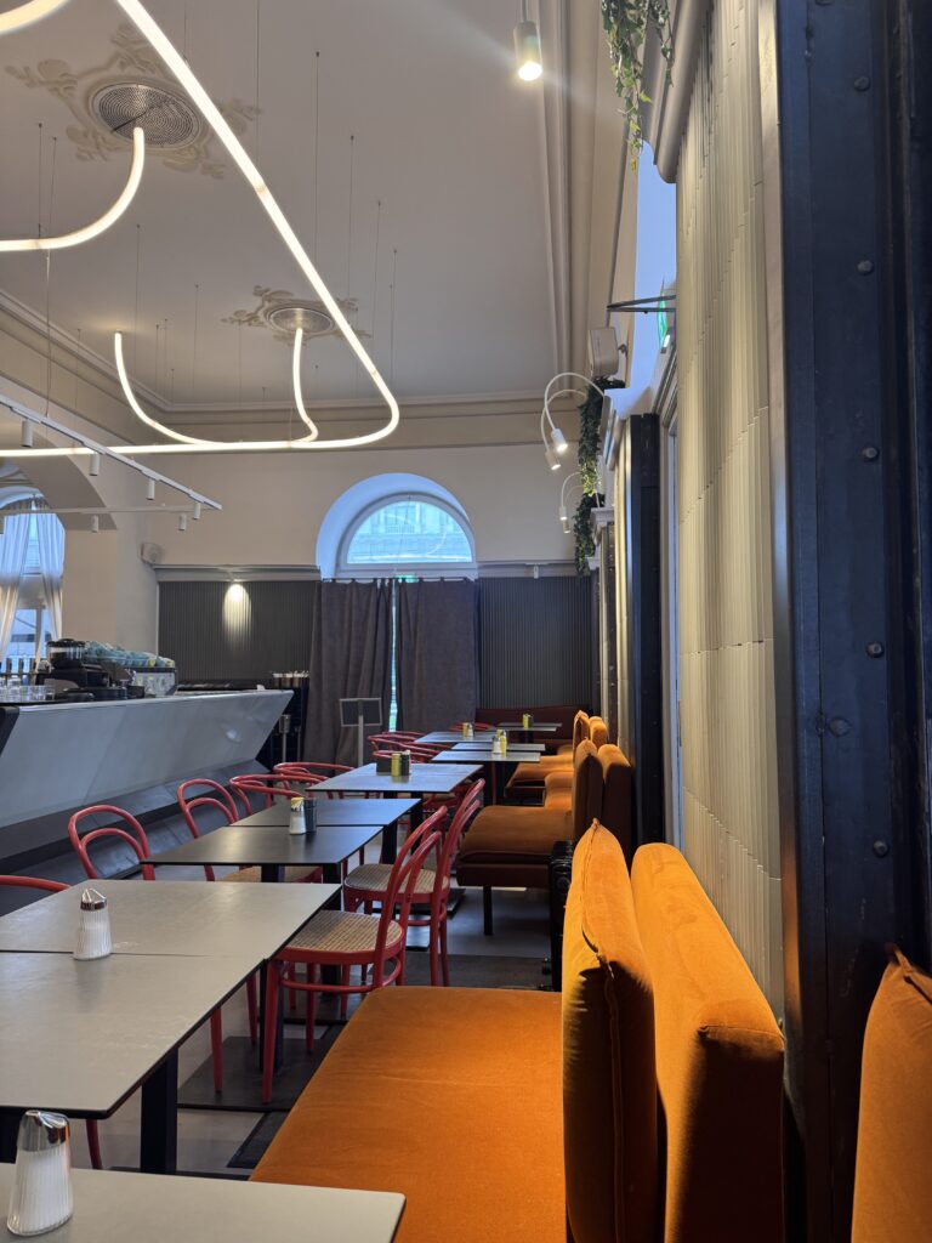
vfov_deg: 71.6
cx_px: 466
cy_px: 622
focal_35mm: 24
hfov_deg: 56.8
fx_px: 862
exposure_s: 1/91
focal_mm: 6.76
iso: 200
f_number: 1.78
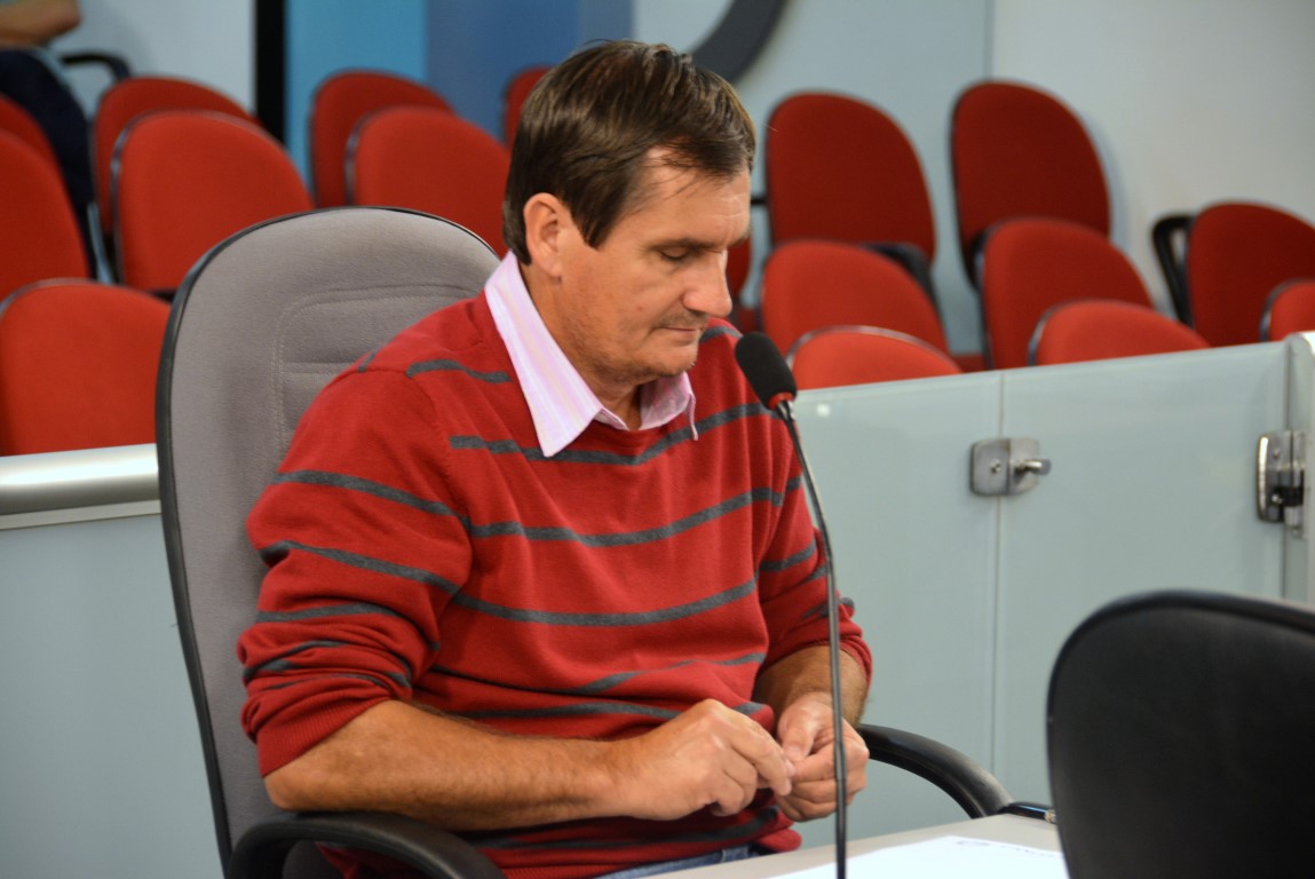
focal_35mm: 158
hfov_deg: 13.0
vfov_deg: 8.7
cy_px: 440
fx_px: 5757
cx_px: 658
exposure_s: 1/40
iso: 800
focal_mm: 105
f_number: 5.3
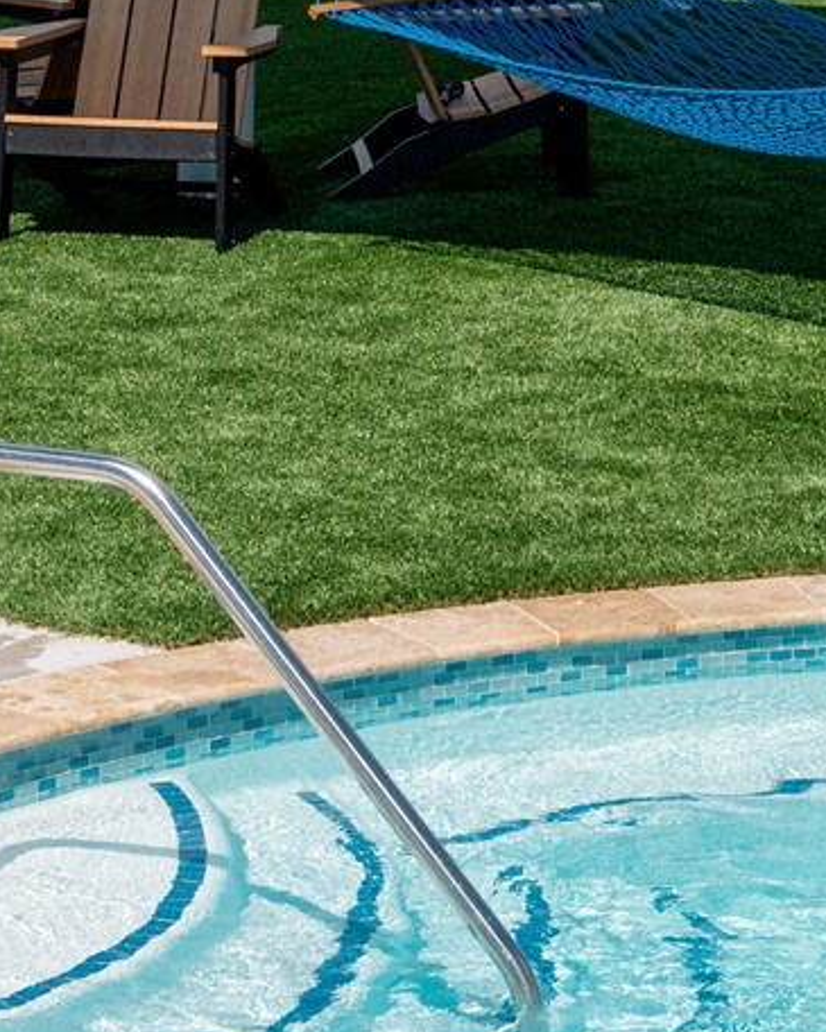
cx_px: 1311
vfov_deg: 11.5
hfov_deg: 9.3
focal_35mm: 161
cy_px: -525
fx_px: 4918
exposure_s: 1/1600
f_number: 7.1
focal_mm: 36
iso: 500
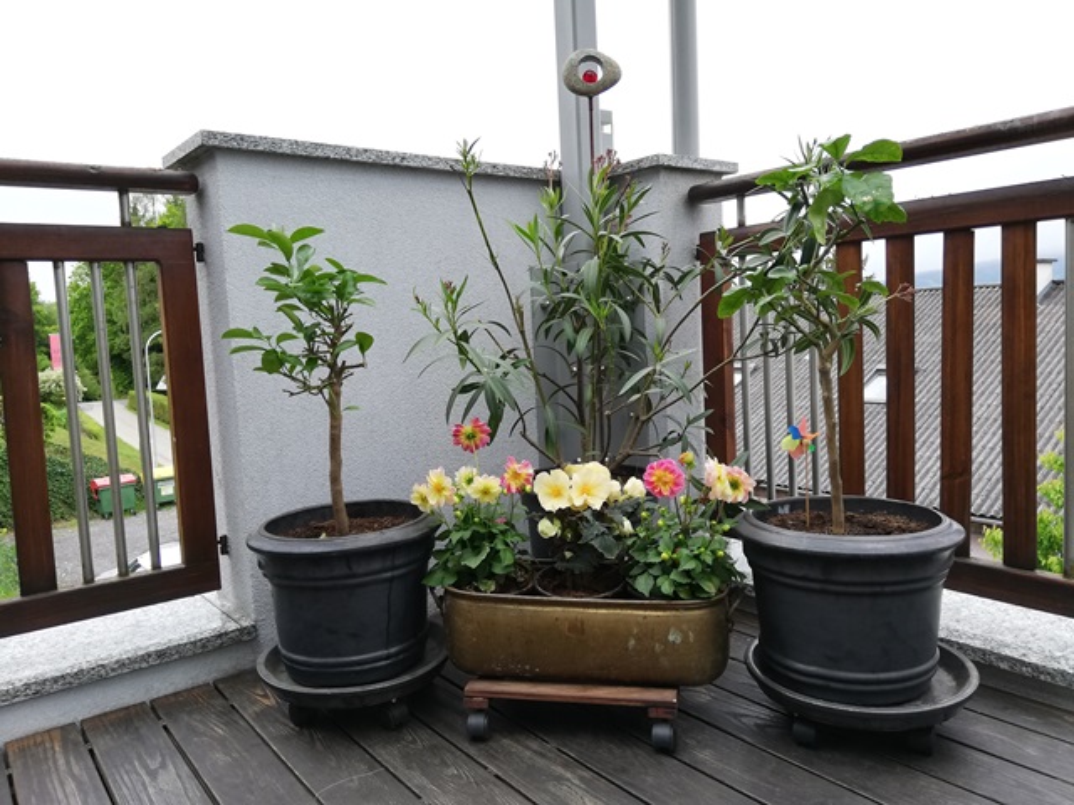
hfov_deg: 65.3
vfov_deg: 51.4
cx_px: 537
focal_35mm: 27
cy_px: 402
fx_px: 838
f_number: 2.2
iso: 64
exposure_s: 1/100
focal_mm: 3.81
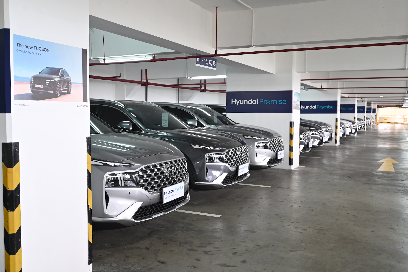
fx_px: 396
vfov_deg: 37.8
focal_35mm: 35
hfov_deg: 54.5
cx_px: 204
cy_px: 136
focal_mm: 35
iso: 800
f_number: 4
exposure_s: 1/80
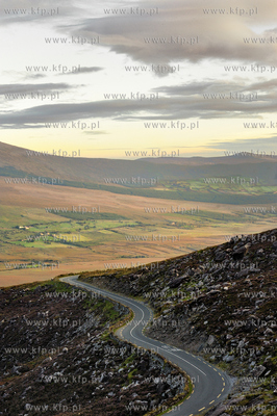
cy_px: 208
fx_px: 809
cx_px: 138
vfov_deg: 28.9
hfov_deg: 19.4
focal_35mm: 70
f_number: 16
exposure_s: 1/50
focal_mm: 70
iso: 800
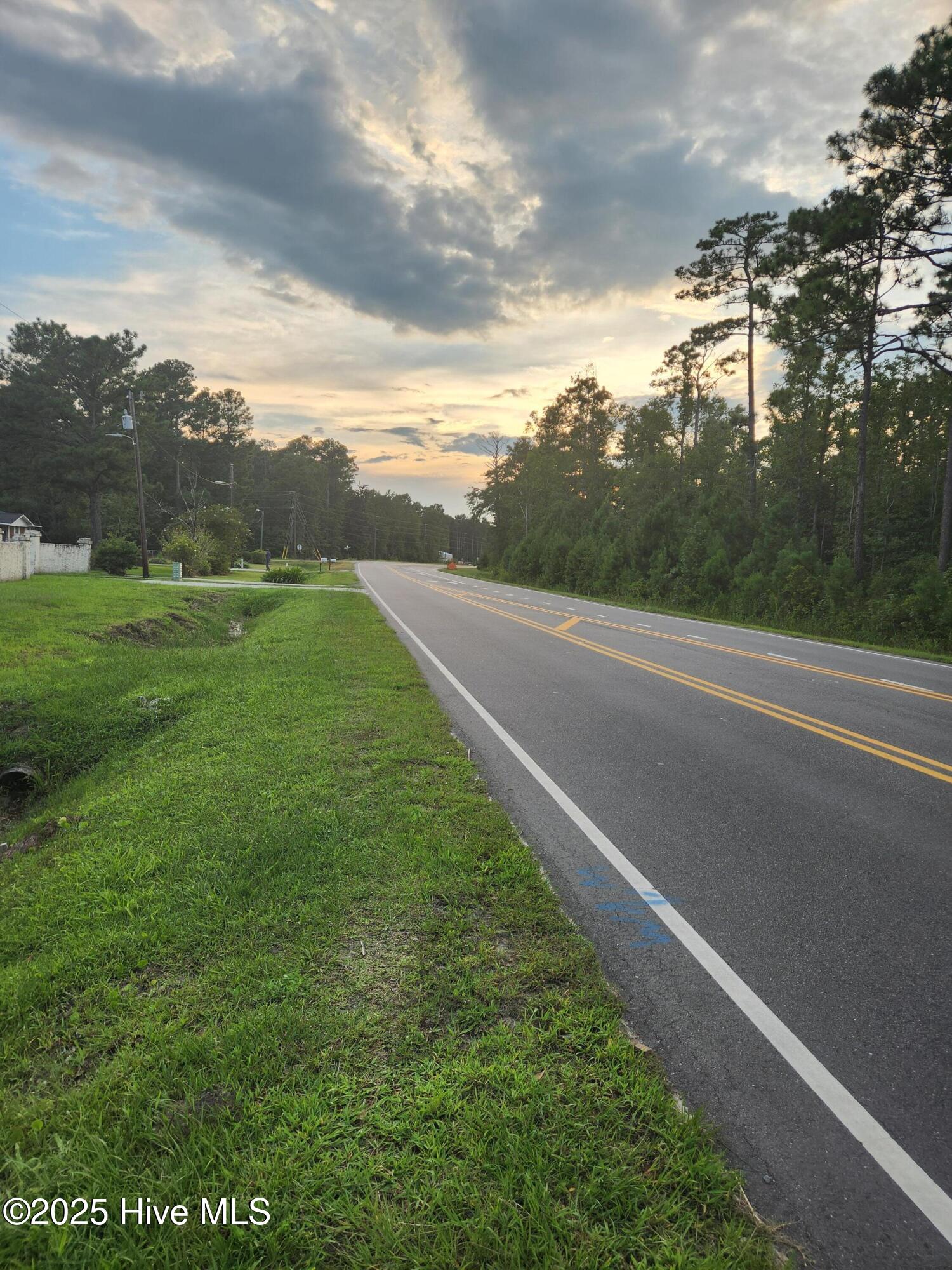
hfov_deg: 58.9
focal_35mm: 23
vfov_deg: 73.9
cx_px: 476
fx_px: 843
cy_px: 635
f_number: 1.8
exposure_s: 1/273
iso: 20
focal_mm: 5.4
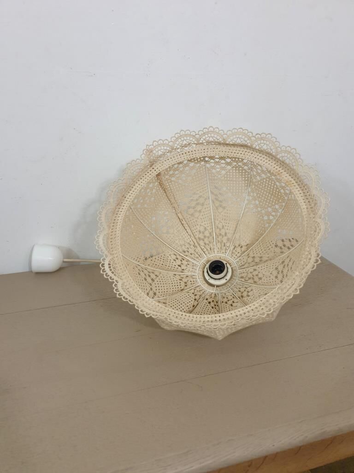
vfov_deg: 67.3
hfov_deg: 53.1
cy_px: 236
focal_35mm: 26
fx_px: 355
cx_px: 177
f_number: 1.5
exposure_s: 1/50
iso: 250
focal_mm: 4.3
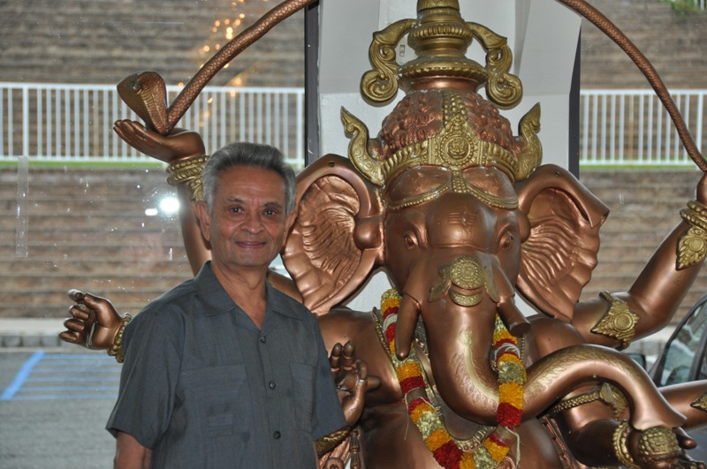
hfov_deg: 17.1
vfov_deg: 11.4
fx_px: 2353
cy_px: 234
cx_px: 354
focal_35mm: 120
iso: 800
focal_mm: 80
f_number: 5
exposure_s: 1/60
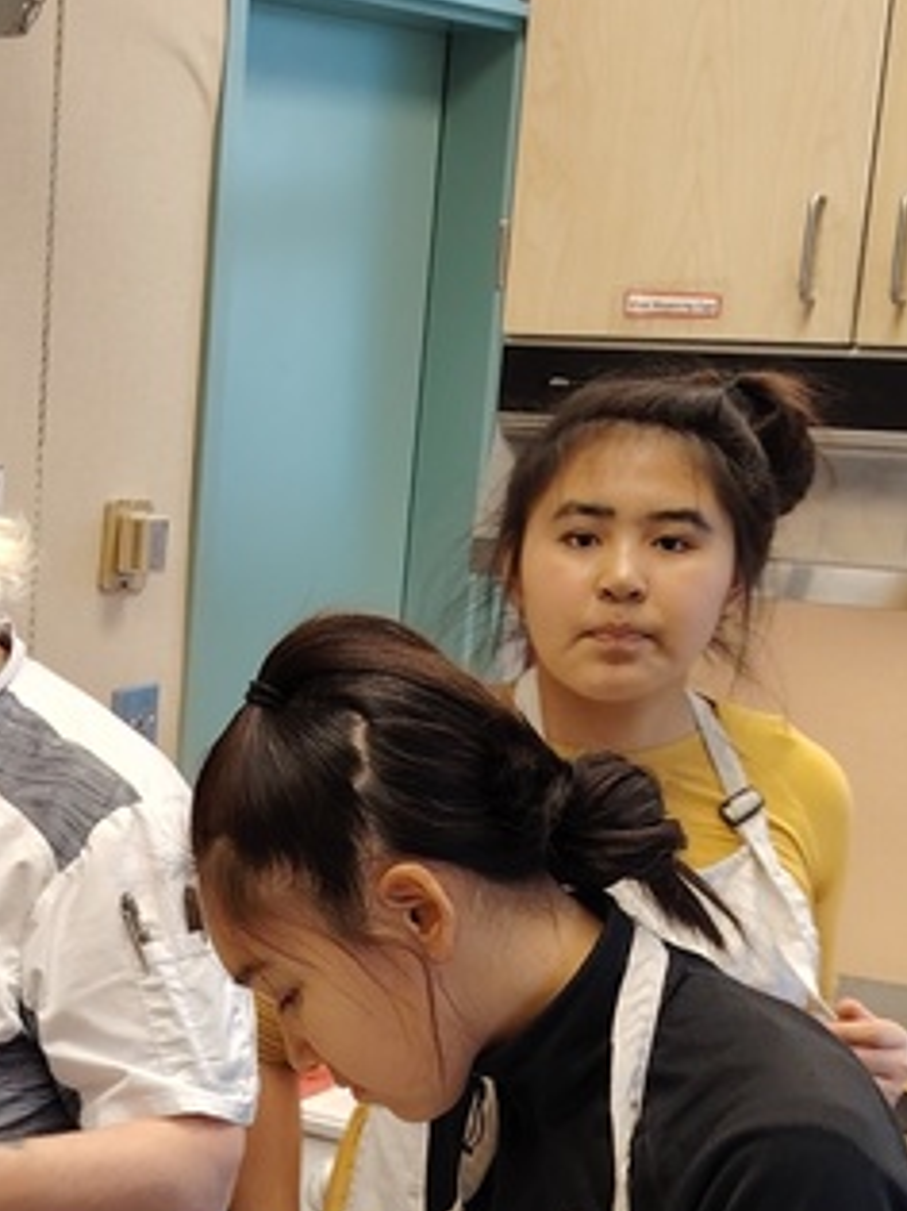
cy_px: 1015
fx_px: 2727
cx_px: -161
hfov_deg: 18.0
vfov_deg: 24.5
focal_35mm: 78
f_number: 1.75
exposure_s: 1/100
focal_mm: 5.25
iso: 869
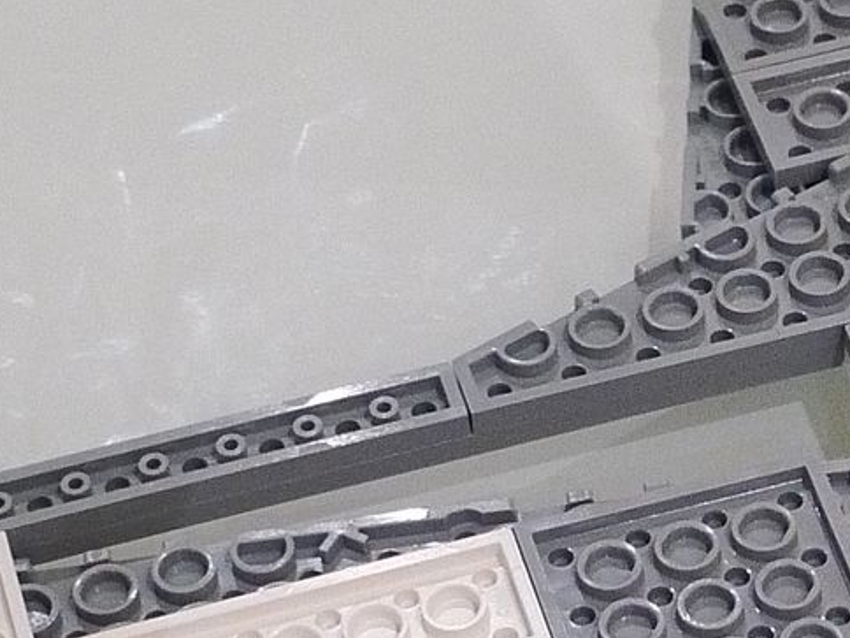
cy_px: 666
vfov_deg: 8.2
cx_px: 985
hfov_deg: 10.8
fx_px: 4444
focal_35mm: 181
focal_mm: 10.2
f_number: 2.8
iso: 400
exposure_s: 1/20
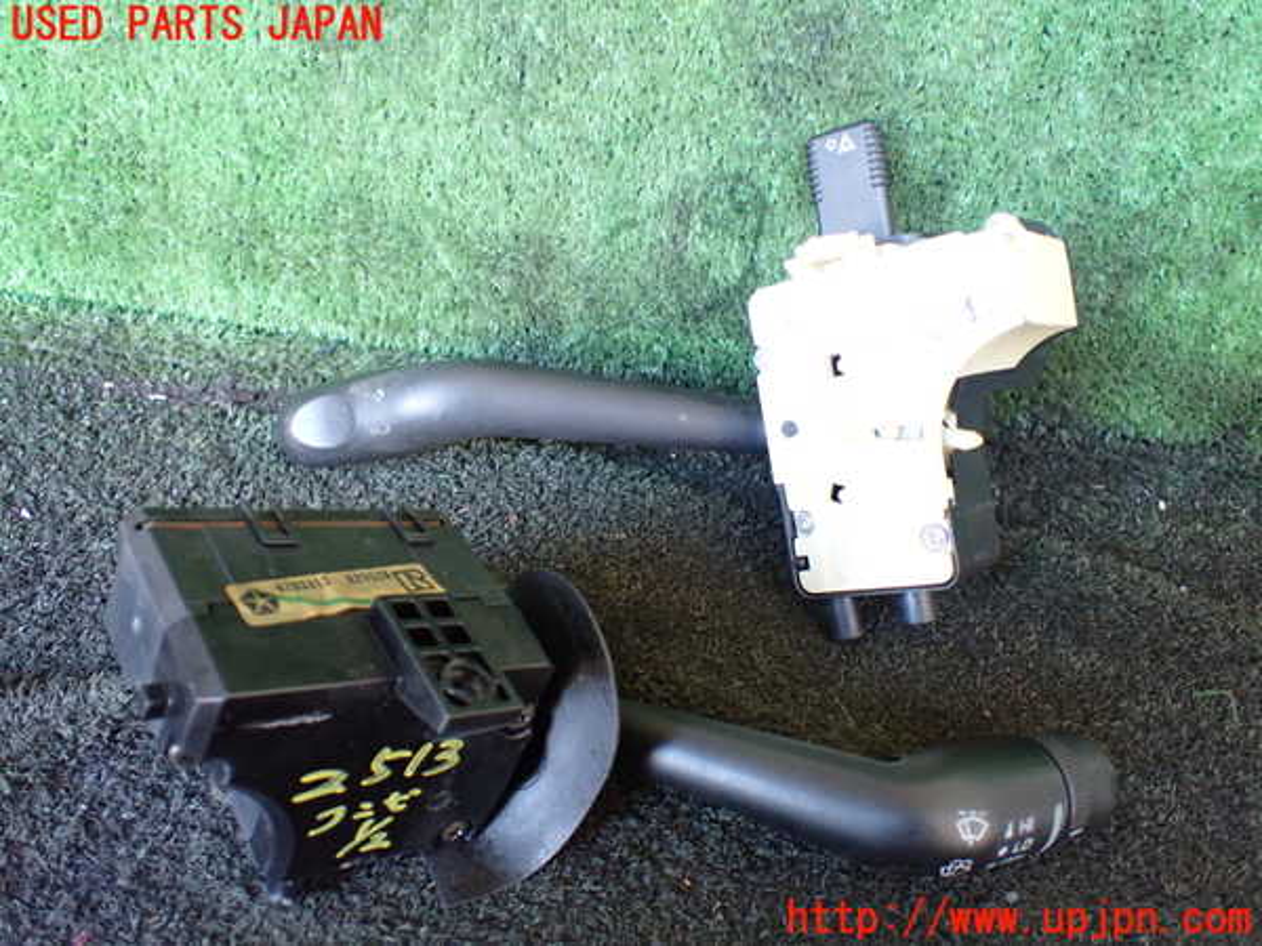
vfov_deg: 46.8
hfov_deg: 60.0
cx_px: 631
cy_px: 473
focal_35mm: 30
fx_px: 1094
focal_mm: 5.4
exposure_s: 1/50
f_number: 2.3
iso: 800
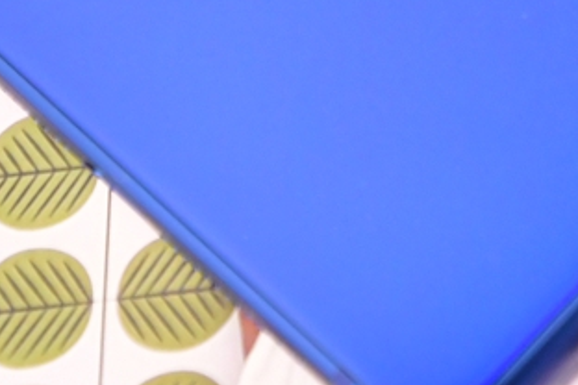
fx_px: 6165
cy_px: -462
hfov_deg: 5.3
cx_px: 689
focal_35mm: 384
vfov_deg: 3.5
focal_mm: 50
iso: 1600
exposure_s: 1/125
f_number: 5
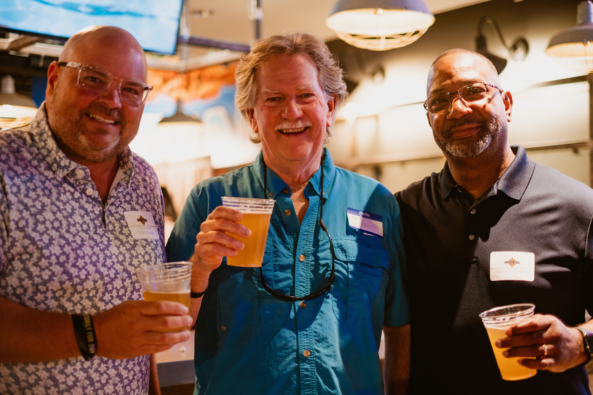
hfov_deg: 37.5
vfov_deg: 25.5
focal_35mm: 53
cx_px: 296
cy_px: 198
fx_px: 873
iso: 400
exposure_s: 1/50
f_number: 1.4
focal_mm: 35
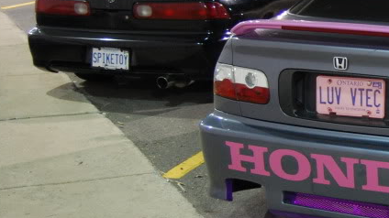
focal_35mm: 91
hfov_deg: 21.8
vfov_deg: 13.3
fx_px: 938
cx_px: 456
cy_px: 71
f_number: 4
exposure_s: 1/10
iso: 800
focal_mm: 24
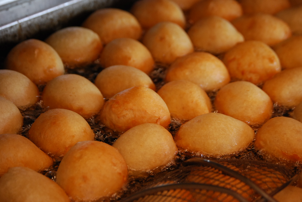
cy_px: 101
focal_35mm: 93
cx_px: 151
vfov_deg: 14.7
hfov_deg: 21.9
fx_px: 781
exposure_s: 1/125
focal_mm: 62
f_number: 4.2
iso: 640
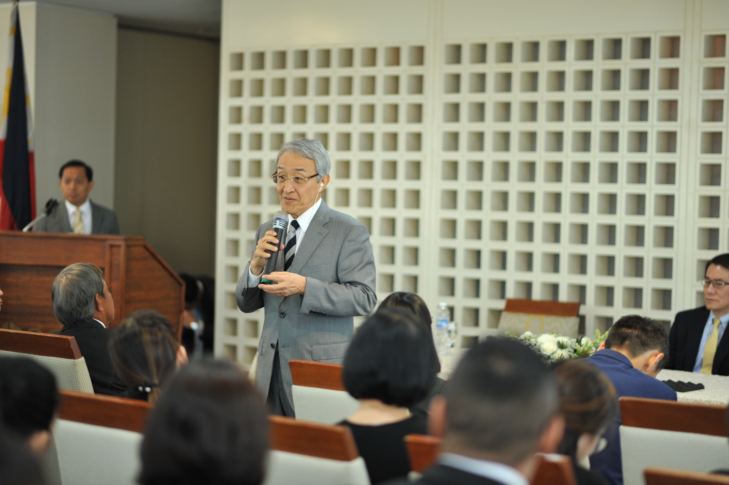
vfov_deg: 16.1
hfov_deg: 23.9
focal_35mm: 85
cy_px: 242
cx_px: 364
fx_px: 1720
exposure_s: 1/125
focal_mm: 85
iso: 1250
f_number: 1.8
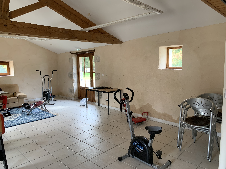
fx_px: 170
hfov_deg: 67.3
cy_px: 84
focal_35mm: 26
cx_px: 113
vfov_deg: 53.1
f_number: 1.8
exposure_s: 1/60
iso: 100
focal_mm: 4.25
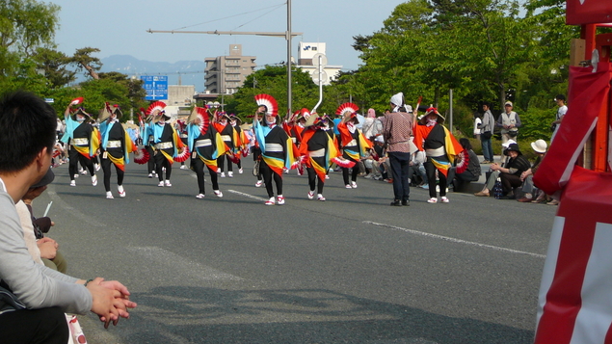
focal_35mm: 90
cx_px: 305
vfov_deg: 13.4
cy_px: 126
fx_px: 1460
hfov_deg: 23.7
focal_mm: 12.2
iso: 80
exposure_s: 1/800
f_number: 3.8
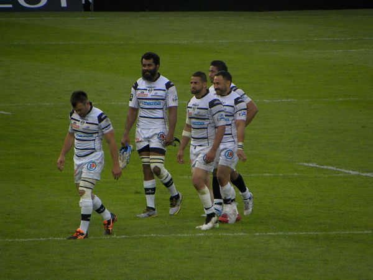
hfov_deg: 3.2
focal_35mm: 624
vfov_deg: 2.4
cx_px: 186
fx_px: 6724
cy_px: 140
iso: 158
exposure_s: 1/160
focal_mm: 110.4
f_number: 5
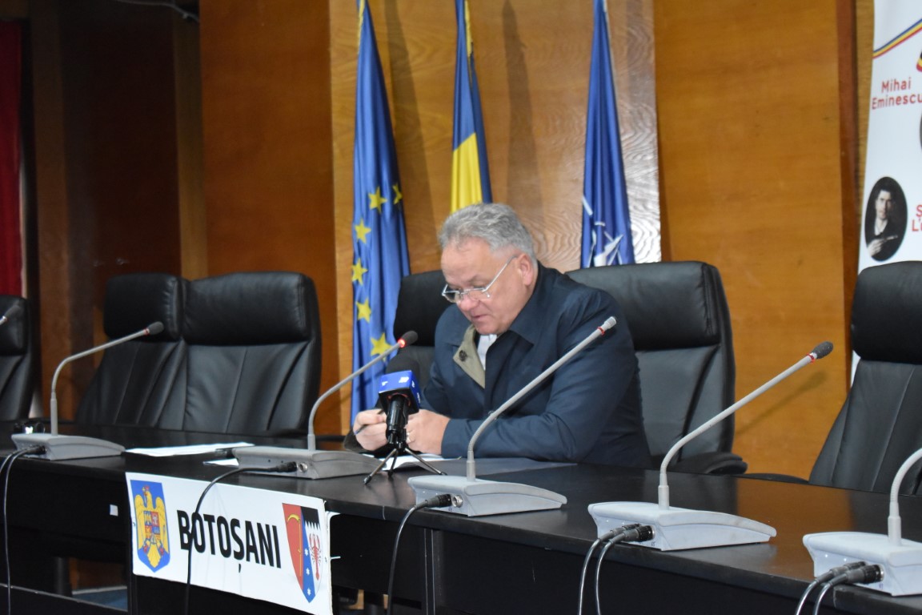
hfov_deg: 24.6
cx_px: 461
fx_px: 2113
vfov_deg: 16.6
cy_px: 308
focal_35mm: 82
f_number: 5.6
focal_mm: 55
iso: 4000
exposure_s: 1/60
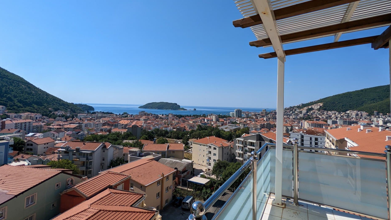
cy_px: 94
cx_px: 193
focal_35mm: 18
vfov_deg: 60.7
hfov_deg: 92.7
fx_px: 187
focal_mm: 2.35
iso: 51
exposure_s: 1/2584
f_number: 2.2
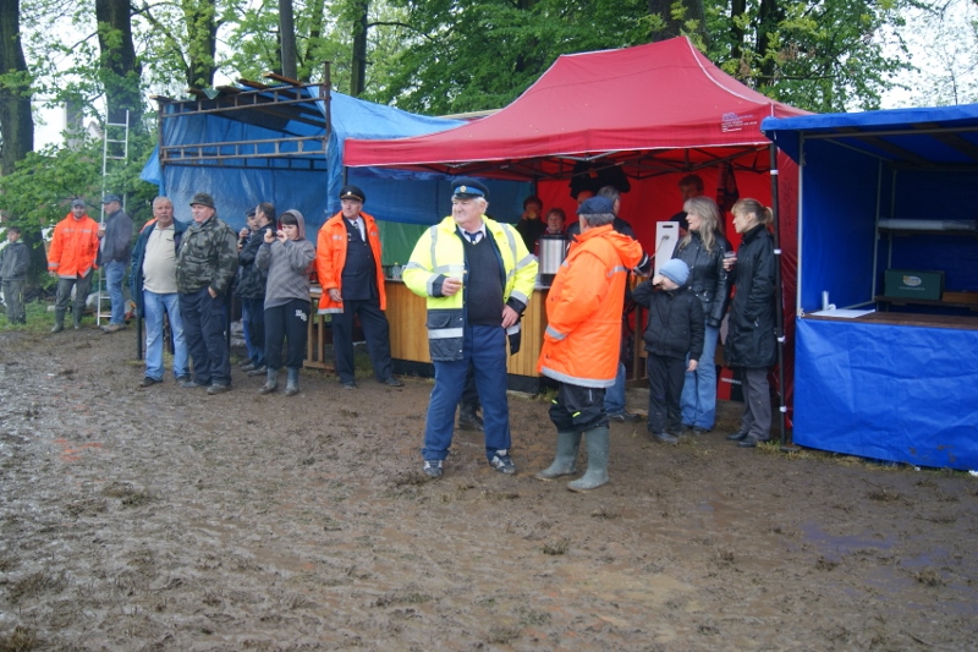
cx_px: 489
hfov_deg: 53.1
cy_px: 326
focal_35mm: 36
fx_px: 978
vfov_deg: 36.9
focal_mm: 24
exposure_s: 1/40
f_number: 4
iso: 100
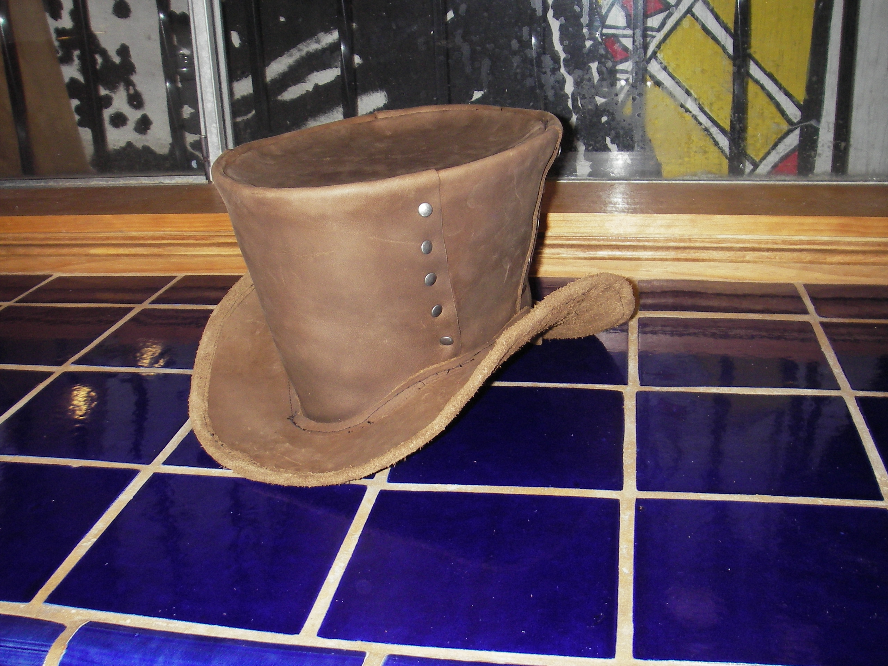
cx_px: 444
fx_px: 975
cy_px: 333
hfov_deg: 49.0
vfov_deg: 37.7
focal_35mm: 38
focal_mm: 6.3
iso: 100
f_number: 3.3
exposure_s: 1/30
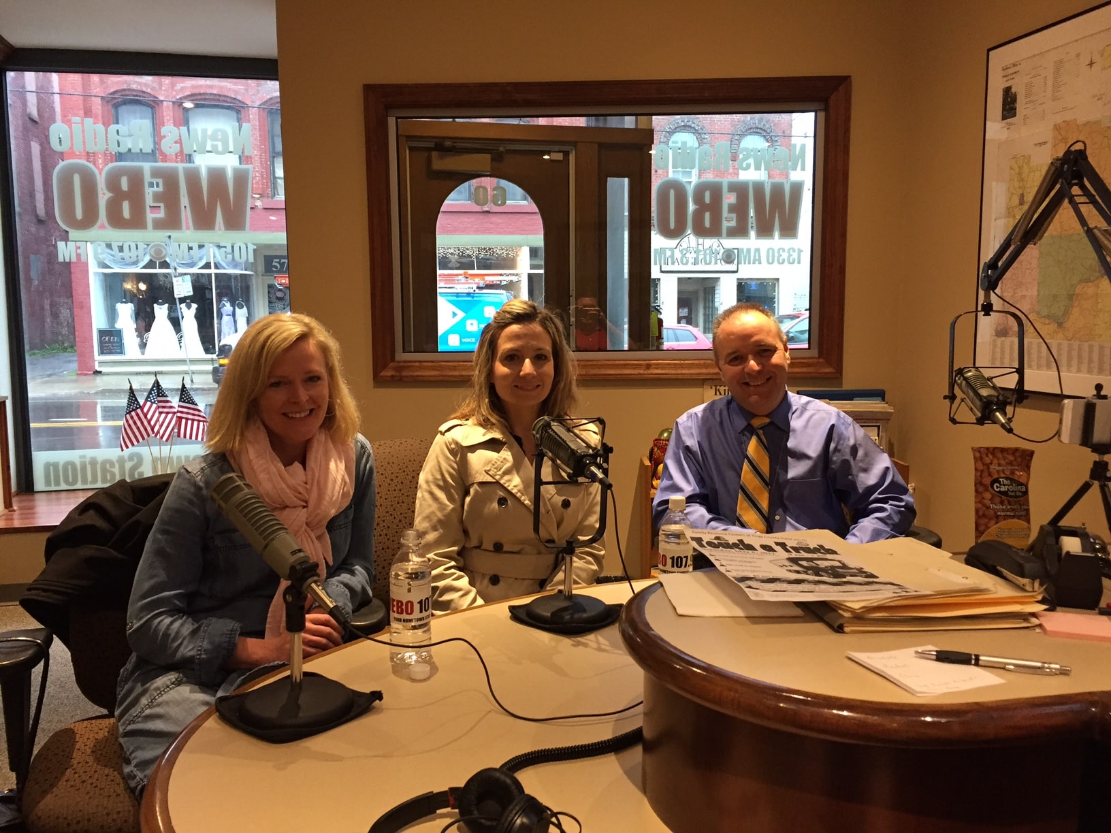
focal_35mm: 29
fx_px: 931
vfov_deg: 48.2
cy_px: 416
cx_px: 556
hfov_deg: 61.7
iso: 160
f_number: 2.2
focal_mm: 4.15
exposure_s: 1/30
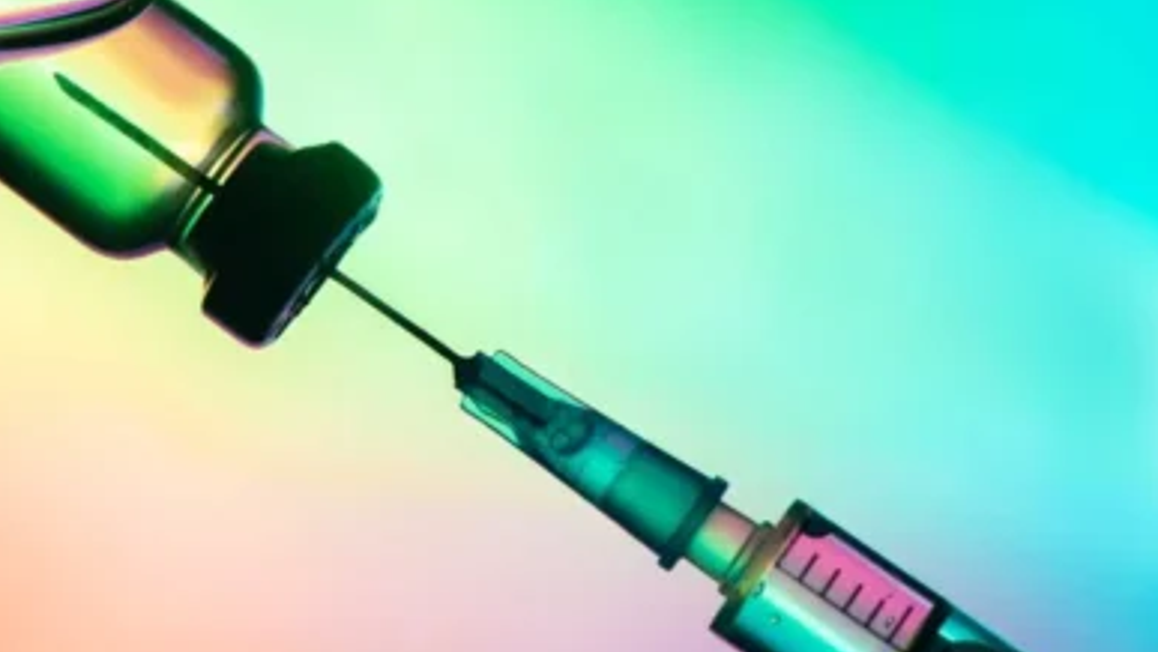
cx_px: 503
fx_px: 3932
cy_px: 347
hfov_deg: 16.7
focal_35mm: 128
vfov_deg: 9.5
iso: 100
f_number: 9
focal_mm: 105
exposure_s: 1/200
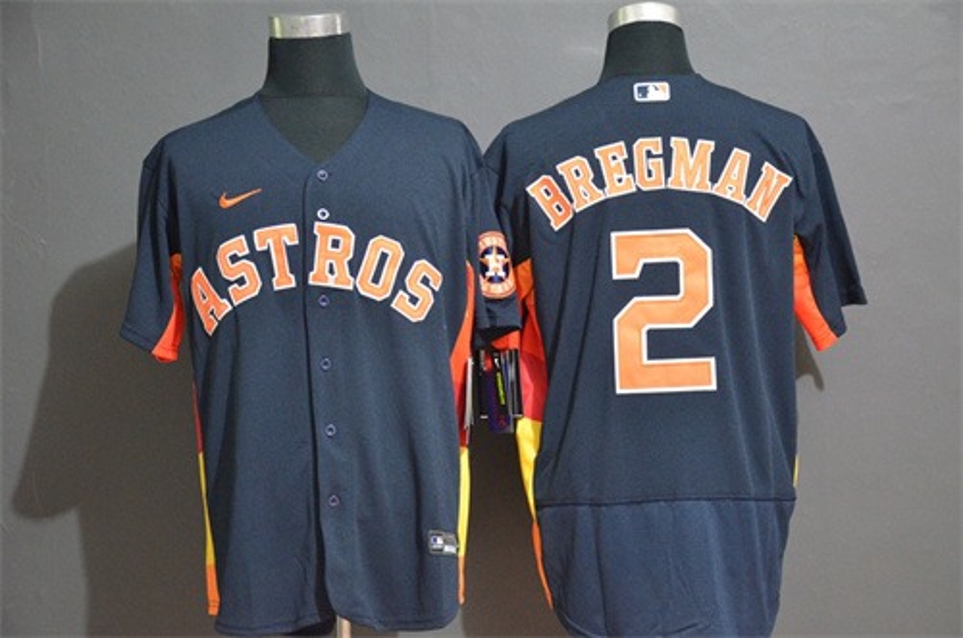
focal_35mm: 75
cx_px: 482
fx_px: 2002
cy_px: 319
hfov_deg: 27.0
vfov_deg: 18.1
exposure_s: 1/10
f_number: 4.8
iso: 4000
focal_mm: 50
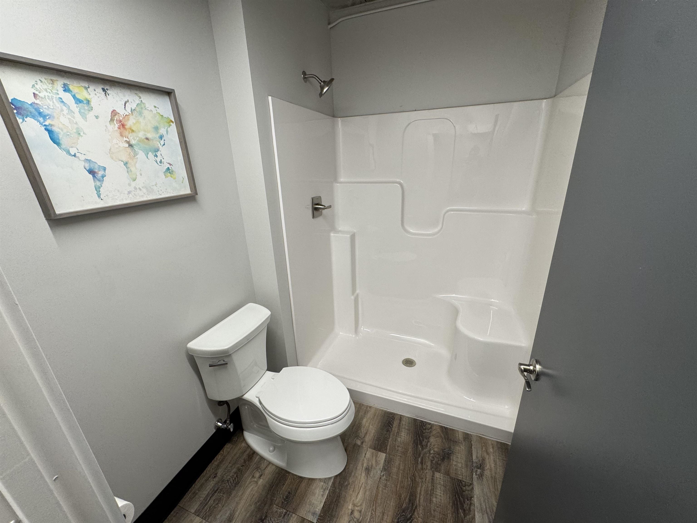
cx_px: 348
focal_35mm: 14
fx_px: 282
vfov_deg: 85.7
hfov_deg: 102.1
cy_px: 262
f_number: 2.2
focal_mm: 2.22
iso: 160
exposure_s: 1/120
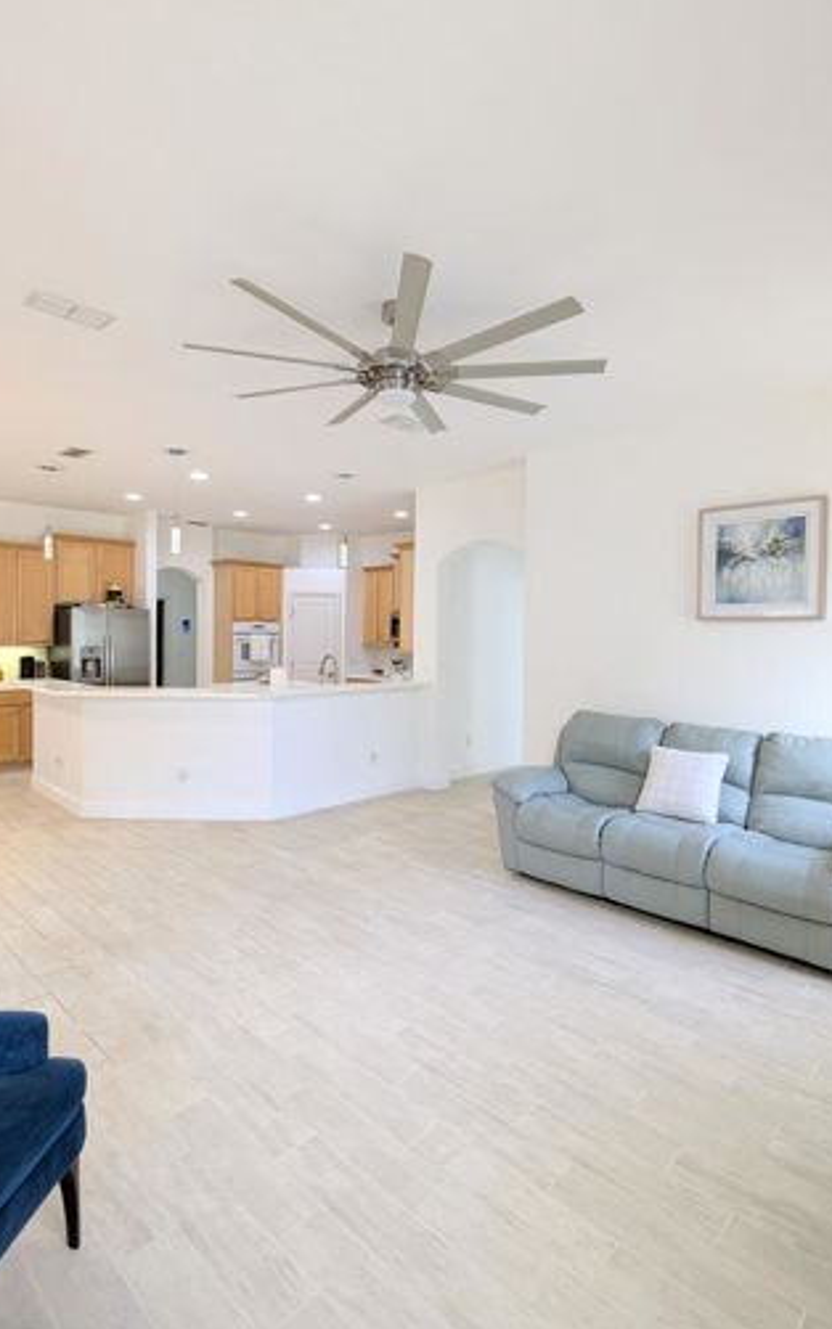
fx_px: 653
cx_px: 403
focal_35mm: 18
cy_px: 641
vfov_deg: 91.0
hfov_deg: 65.0
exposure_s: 1/24
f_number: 2.2
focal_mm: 2.35
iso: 52
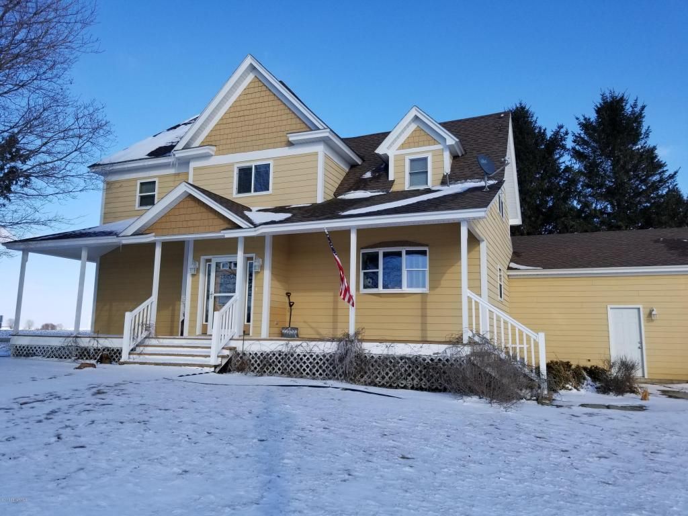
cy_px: 258
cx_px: 344
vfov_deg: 53.1
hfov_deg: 67.3
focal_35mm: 26
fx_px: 517
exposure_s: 1/2368
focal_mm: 4.25
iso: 50
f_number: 1.7
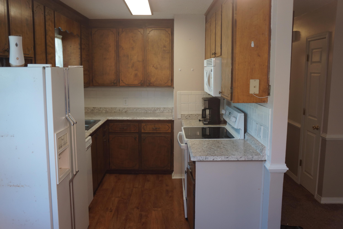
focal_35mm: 31
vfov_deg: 42.3
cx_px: 172
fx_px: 295
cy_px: 114
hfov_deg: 60.3
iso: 400
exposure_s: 1/60
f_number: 4
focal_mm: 21
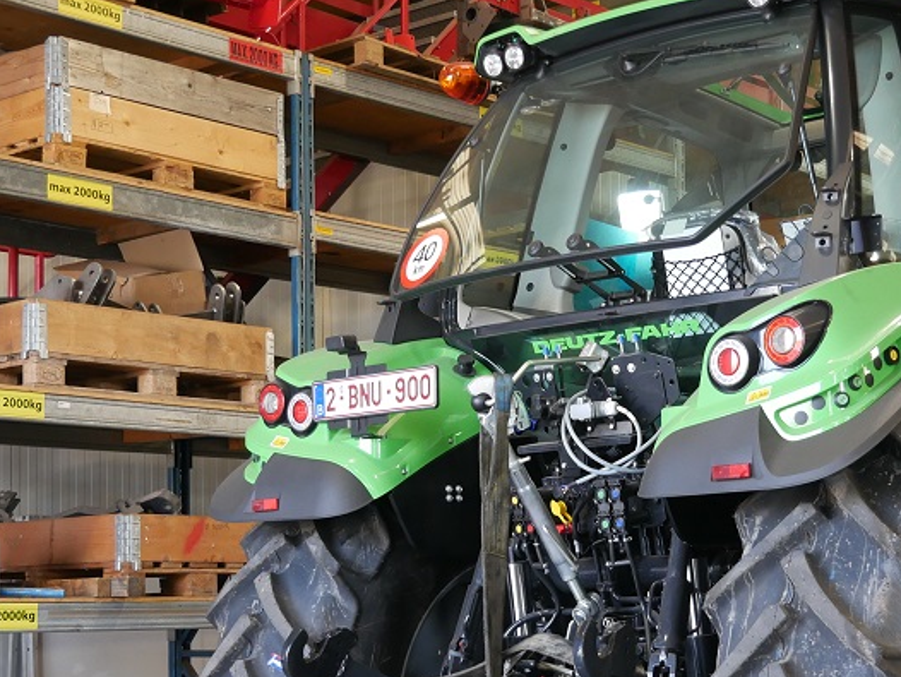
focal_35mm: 76
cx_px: 634
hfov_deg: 25.4
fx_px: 1979
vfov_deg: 19.3
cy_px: 490
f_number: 4.1
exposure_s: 1/60
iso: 640
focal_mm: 20
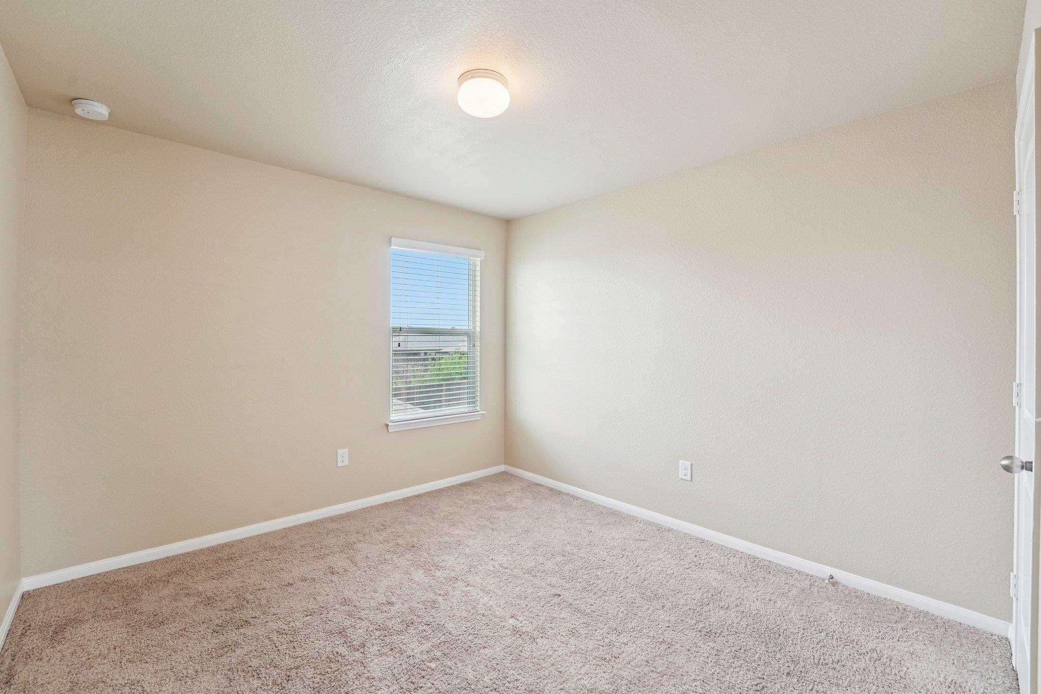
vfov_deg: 81.2
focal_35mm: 14
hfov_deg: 104.3
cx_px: 520
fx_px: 405
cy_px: 347
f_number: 8
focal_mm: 14
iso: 400
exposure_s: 1/30
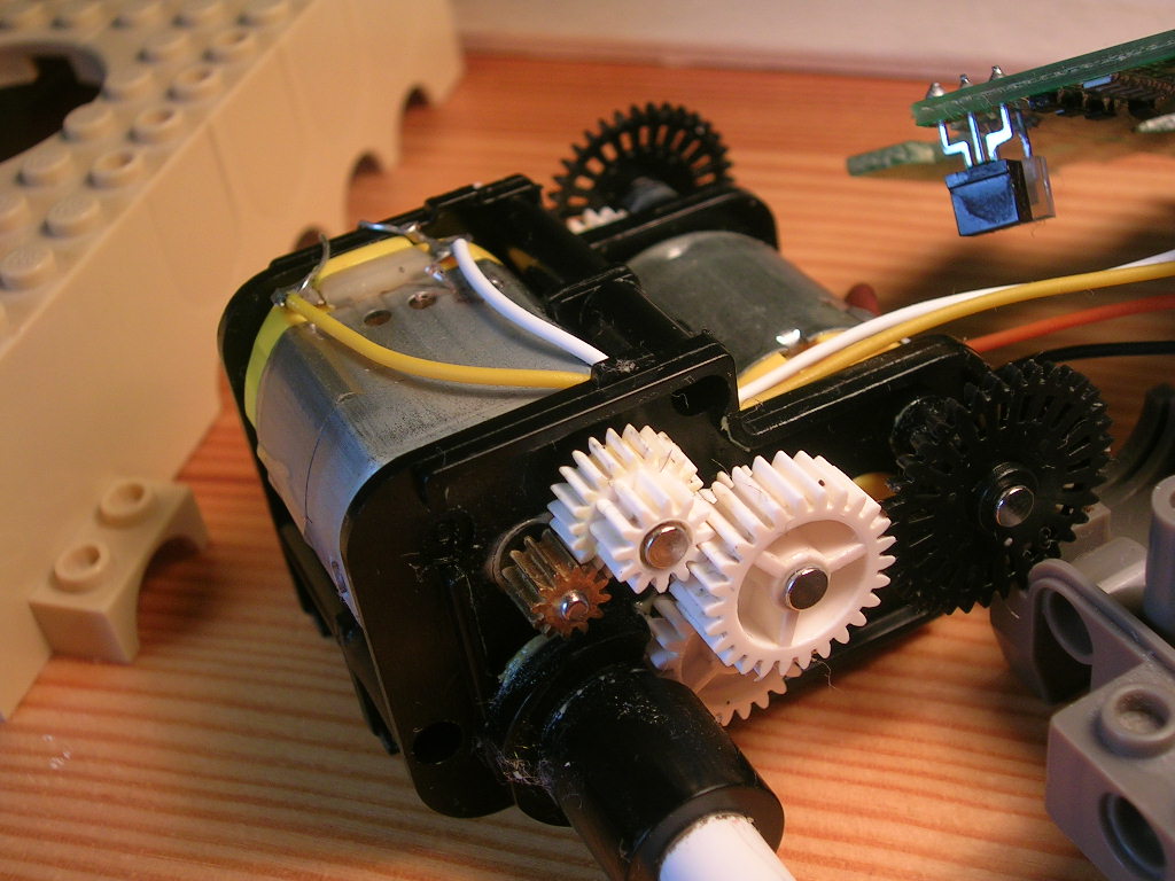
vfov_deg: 27.5
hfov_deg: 36.2
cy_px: 440
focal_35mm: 53
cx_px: 588
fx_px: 1799
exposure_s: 1/77
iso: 50
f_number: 3.2
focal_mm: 8
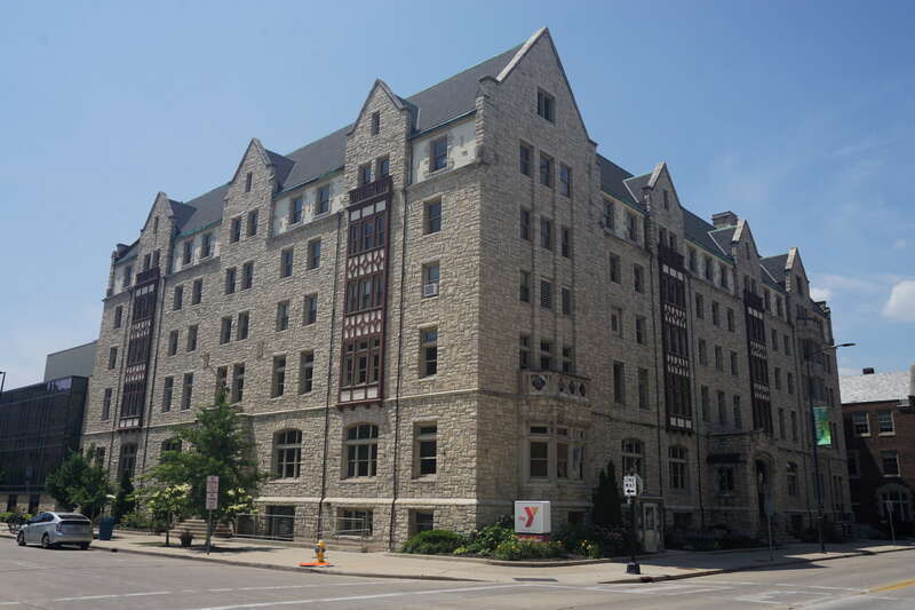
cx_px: 458
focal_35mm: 30
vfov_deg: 43.6
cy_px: 305
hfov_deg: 61.9
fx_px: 762
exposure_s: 1/200
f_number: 11
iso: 100
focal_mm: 20
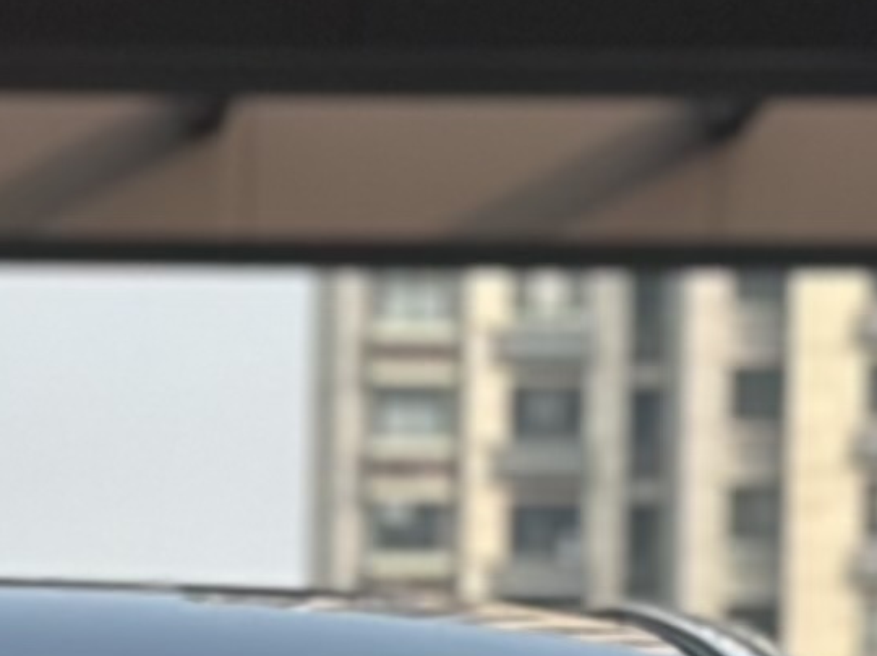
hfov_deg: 5.5
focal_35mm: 358
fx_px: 9064
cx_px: -302
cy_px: 1830
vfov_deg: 4.0
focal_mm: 6.86
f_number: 1.78
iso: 100
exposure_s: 1/2252
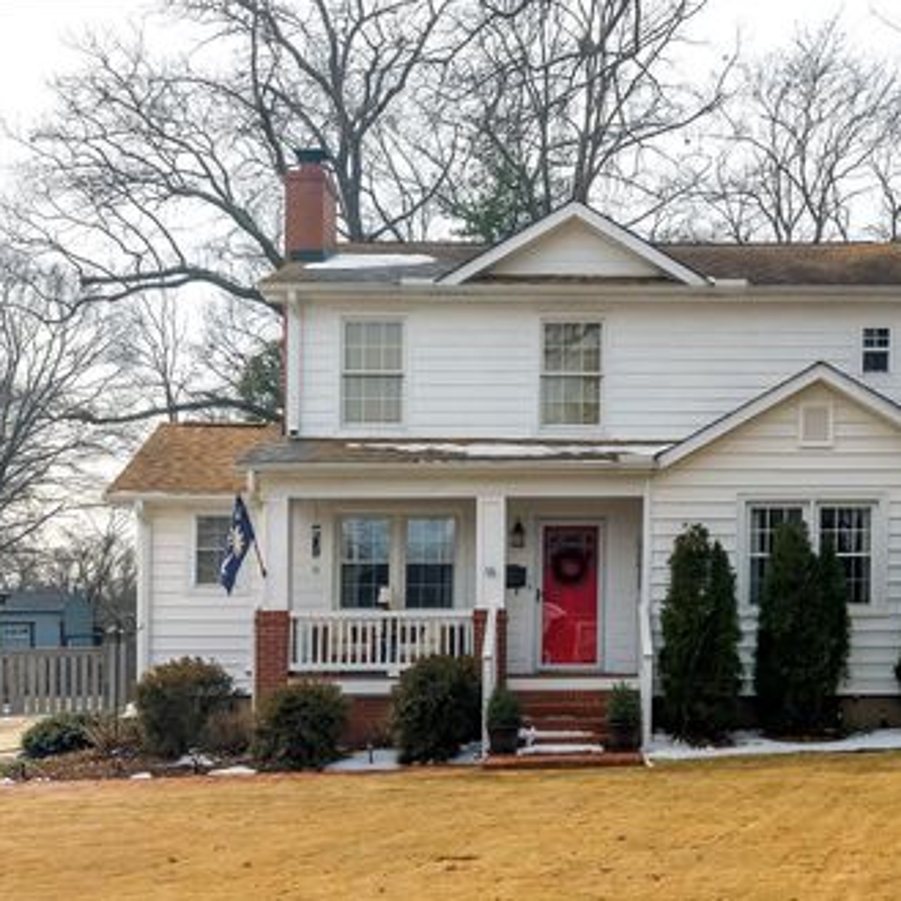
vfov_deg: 52.5
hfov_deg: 52.3
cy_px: 453
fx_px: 913
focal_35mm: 31
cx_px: 523
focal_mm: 16
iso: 200
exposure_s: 1/800
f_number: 7.1
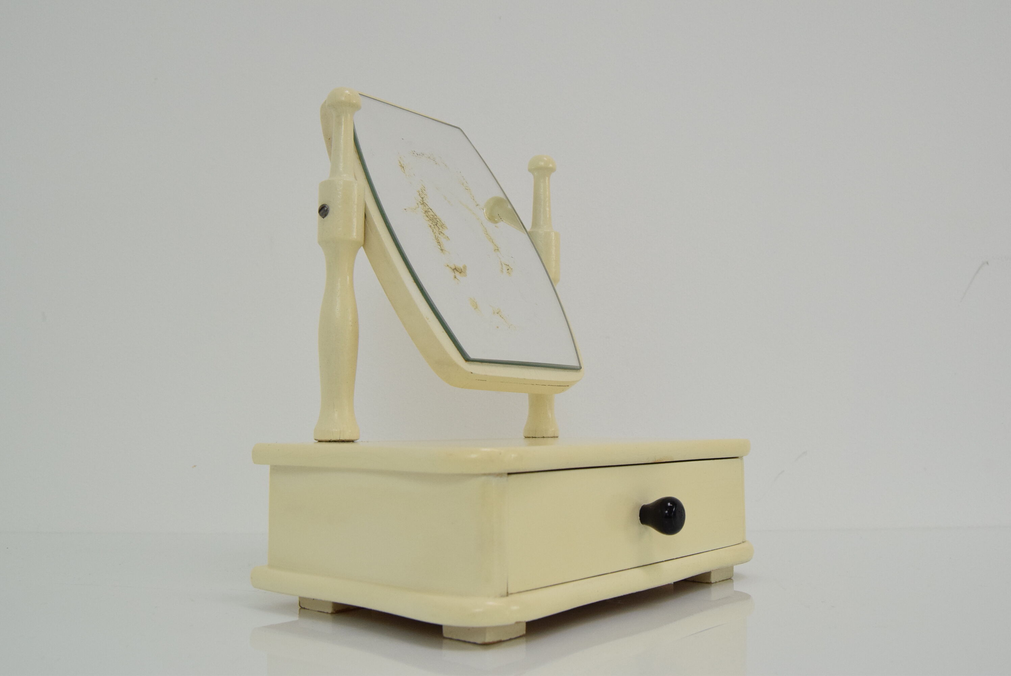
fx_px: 970
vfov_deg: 38.4
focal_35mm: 34
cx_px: 506
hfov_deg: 55.1
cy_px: 338
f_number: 9
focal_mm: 23
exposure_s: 1/320
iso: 1600
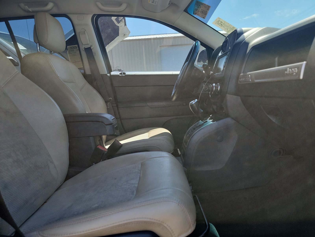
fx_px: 218
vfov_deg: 56.8
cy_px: 118
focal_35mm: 24
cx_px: 158
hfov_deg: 71.6
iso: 50
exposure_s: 1/146
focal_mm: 6.7
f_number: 1.8
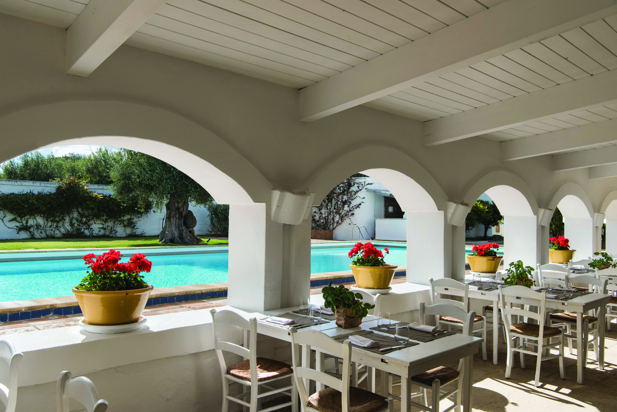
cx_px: 308
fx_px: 514
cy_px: 206
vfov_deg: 43.6
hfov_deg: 61.9
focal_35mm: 30
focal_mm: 30
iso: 500
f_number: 11
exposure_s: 1/640
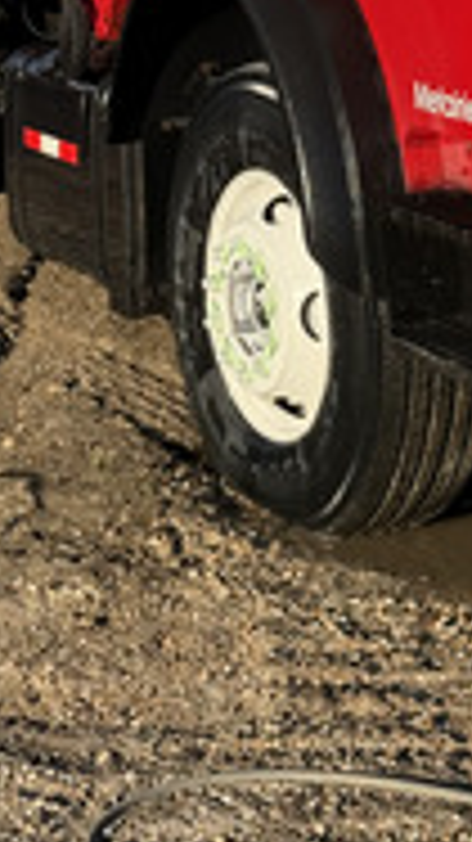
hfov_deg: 10.8
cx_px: 261
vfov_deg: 18.9
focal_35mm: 112
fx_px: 2495
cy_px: 122
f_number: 1.78
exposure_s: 1/2273
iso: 64
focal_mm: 6.76
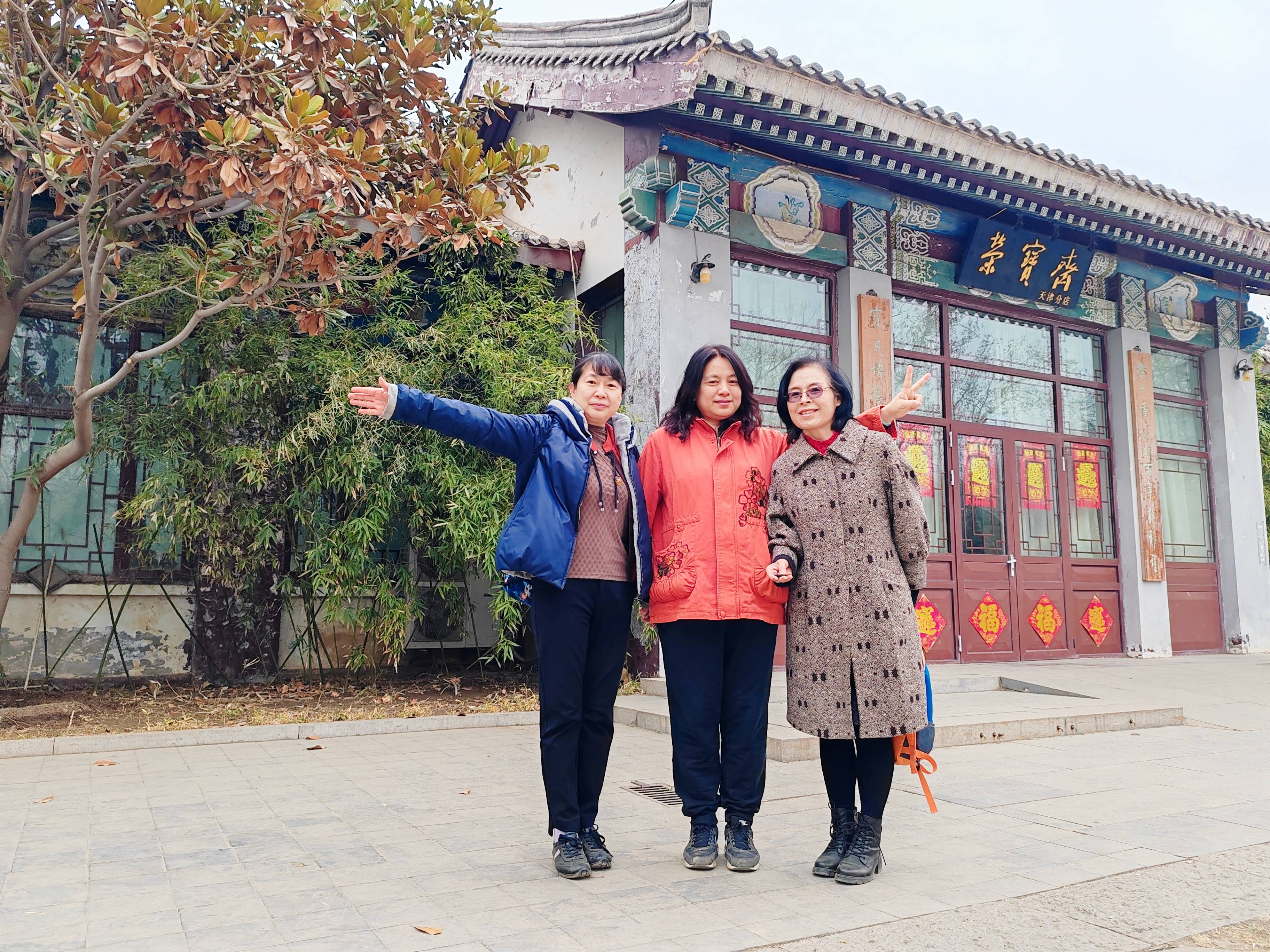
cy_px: 476
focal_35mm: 27
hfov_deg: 65.3
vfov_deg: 51.4
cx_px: 635
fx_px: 991
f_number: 1.8
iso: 50
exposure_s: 1/220
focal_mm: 6.14
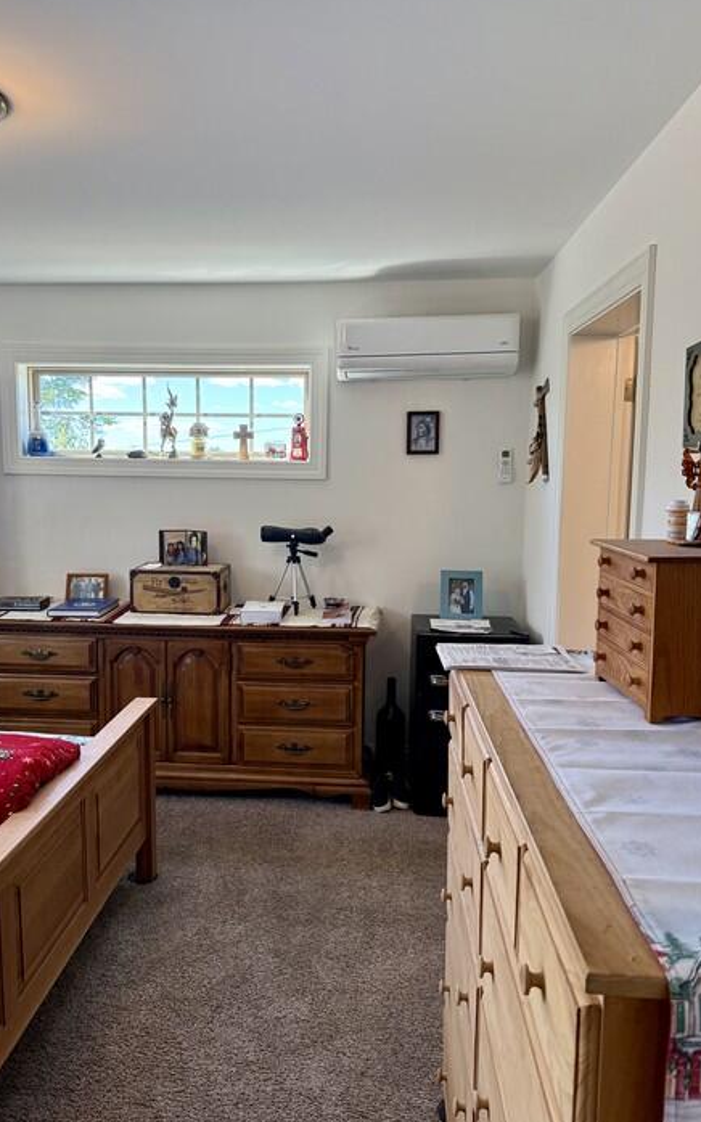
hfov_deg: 44.4
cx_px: 297
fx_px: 856
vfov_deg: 66.5
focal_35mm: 28
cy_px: 567
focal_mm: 6.76
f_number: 1.78
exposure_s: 1/238
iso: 200
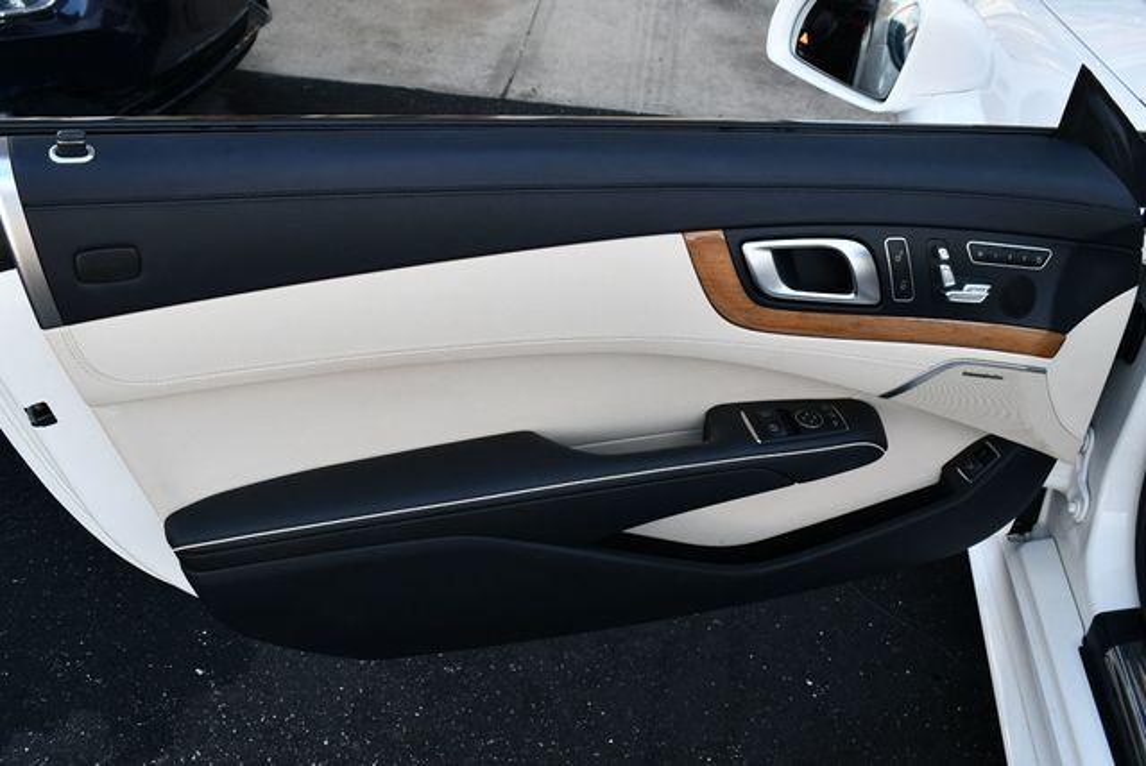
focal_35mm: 36
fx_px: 1147
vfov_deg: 36.9
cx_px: 573
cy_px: 383
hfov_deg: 53.1
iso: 320
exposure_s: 1/250
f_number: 5.6
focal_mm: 18
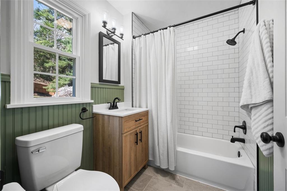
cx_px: 144
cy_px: 96
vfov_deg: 77.3
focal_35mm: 15
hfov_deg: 100.4
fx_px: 120
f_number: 8
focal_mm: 15
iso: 400
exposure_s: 1/1.25
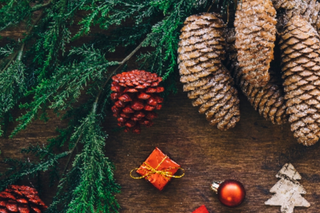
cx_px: 269
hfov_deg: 15.5
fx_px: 1165
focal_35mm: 131
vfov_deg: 10.4
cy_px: 209
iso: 320
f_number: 9
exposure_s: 1/15
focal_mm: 62
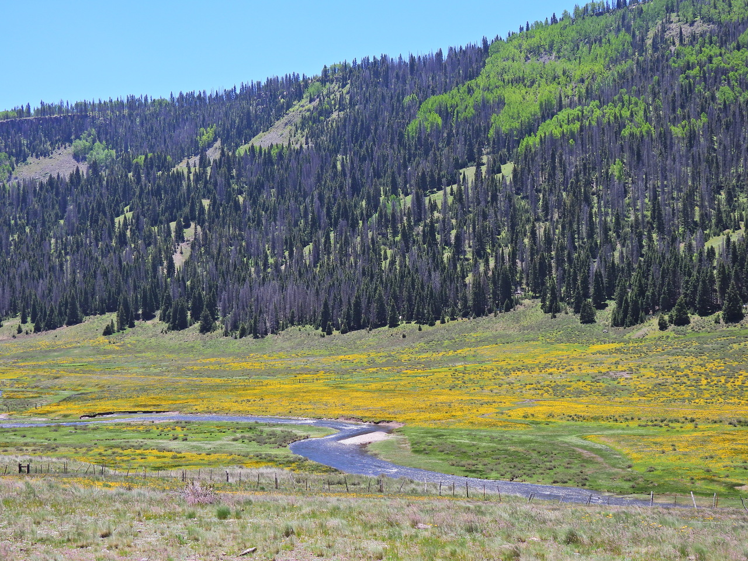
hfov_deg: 27.8
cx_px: 374
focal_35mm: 70
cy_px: 280
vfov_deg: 21.0
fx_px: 1513
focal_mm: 12.5
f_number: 3.5
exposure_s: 1/800
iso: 100
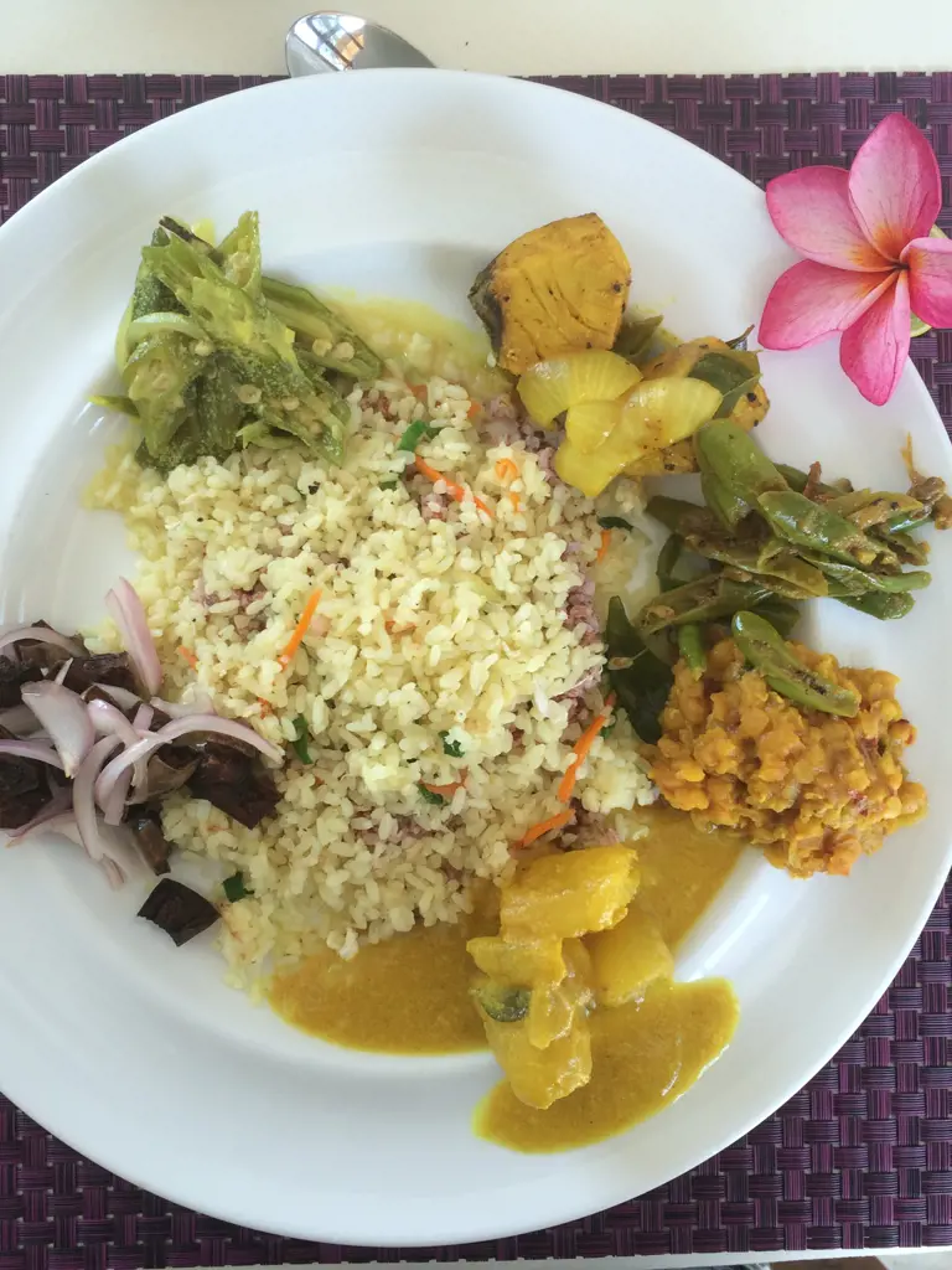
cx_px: 476
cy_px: 635
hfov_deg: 48.2
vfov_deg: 61.7
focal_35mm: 29
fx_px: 1063
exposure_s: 1/120
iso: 40
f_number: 2.2
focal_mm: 4.15
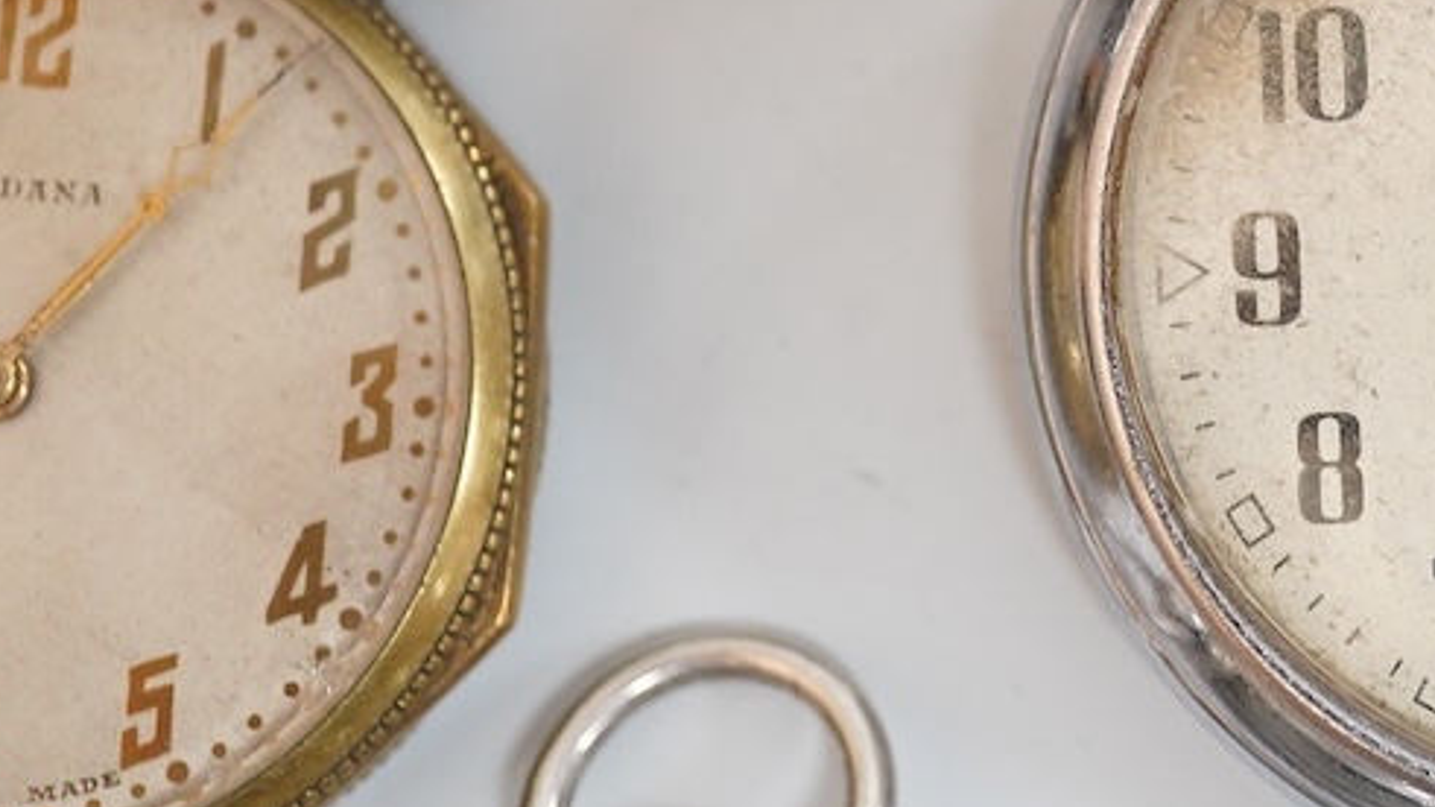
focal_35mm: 108
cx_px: 1340
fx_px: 4109
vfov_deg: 11.1
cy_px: 50
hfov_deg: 19.4
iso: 2500
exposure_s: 1/125
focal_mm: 30
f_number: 5
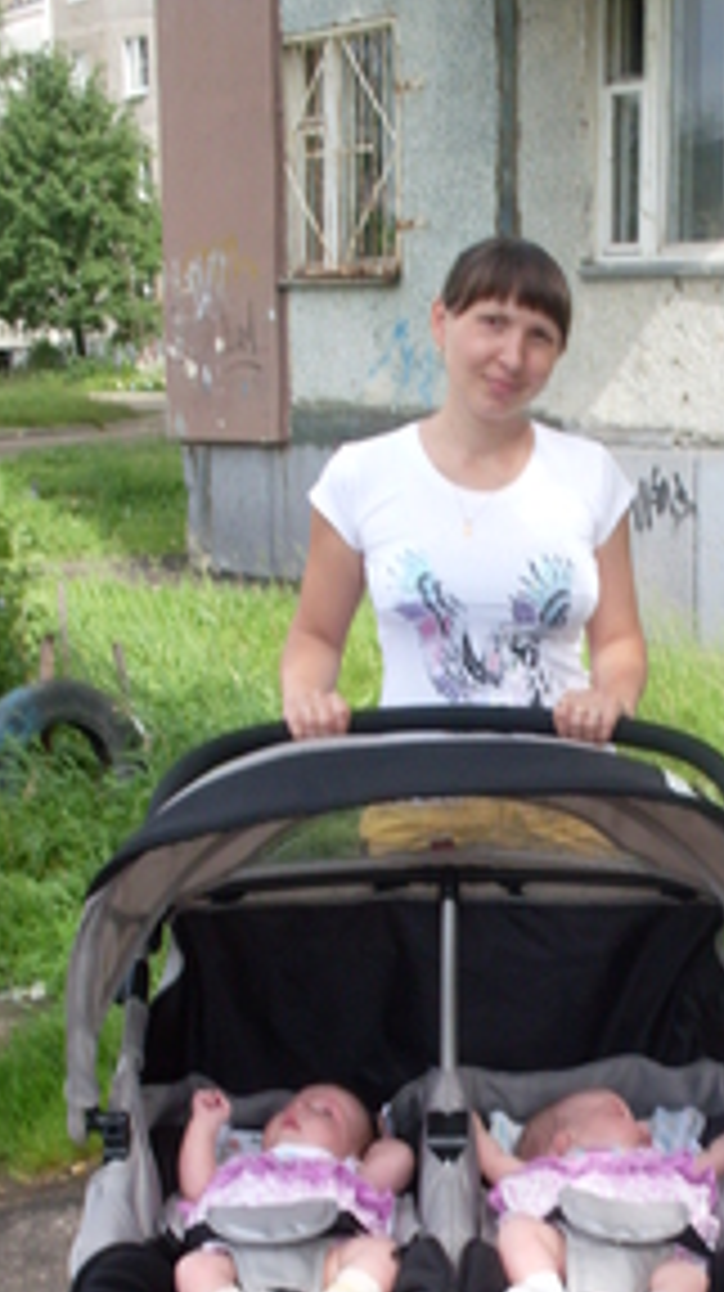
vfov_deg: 31.7
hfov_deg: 18.4
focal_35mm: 65
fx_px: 2223
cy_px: 990
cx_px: 562
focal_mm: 6.3
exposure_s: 1/90
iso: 80
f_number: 8.4
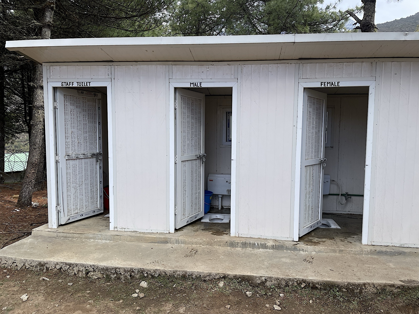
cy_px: 157
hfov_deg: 67.3
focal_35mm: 26
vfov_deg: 53.1
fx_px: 315
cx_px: 210
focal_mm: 4.2
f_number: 1.6
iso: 32
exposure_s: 1/1366
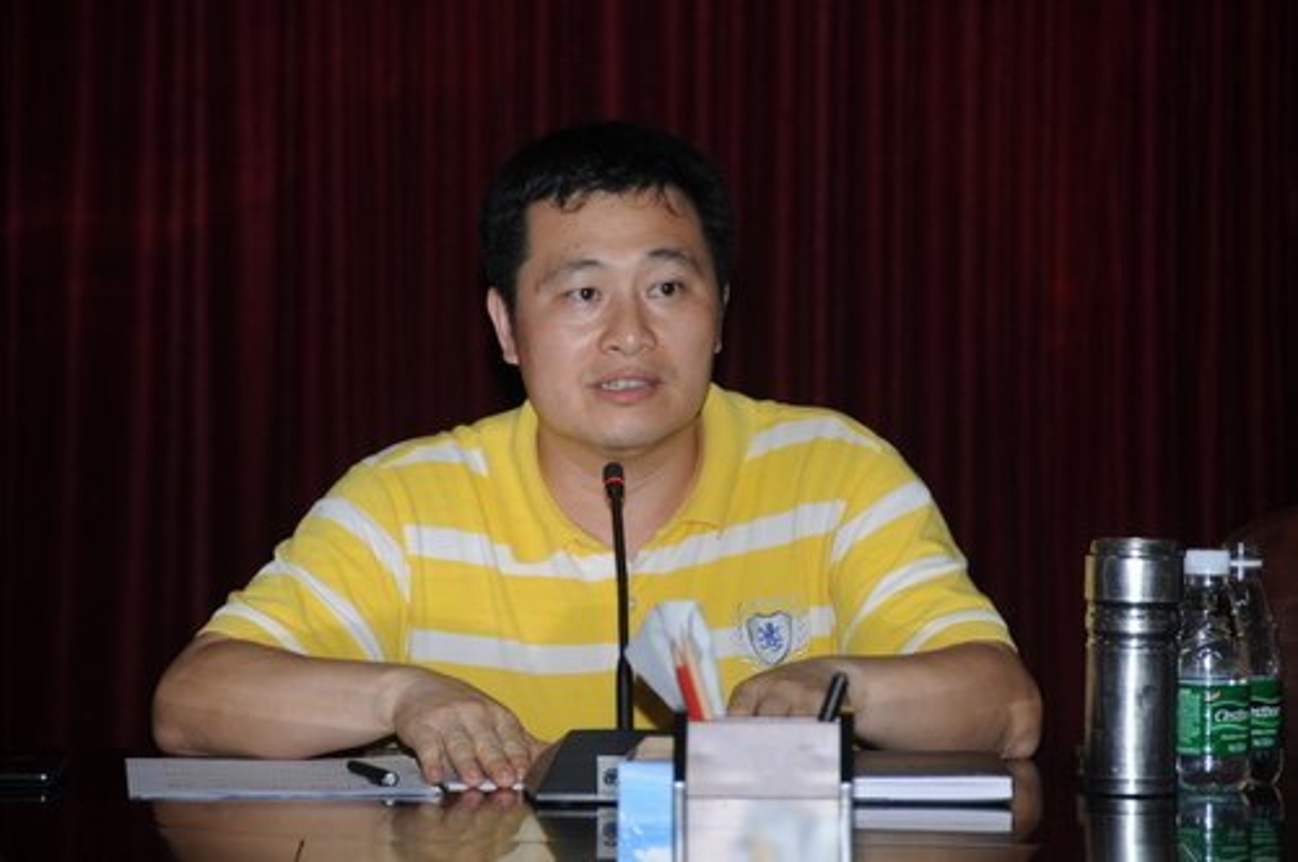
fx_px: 9182
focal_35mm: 255
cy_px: 431
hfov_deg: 8.1
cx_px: 649
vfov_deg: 5.4
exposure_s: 1/60
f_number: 5.6
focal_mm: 170
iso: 250
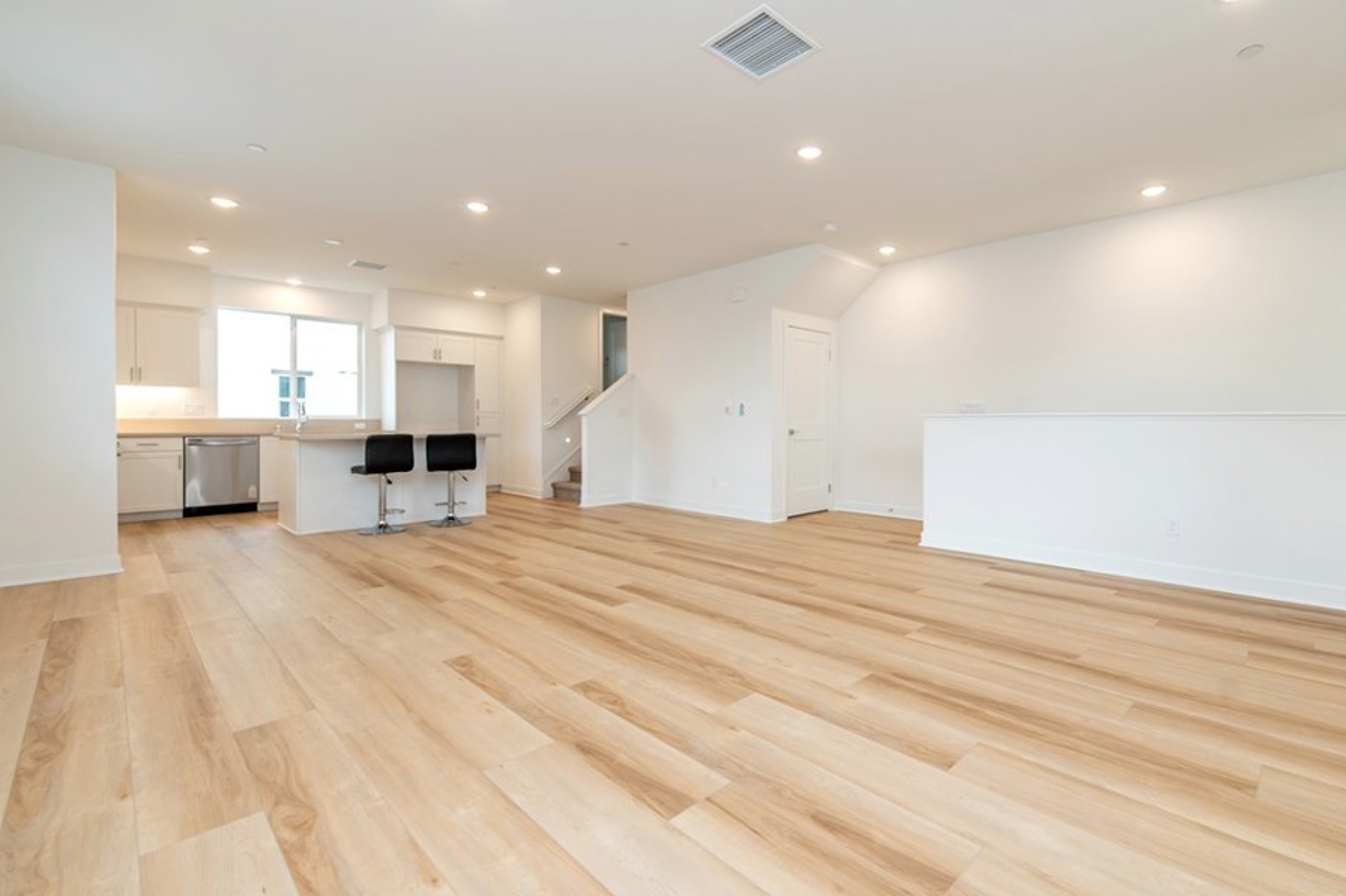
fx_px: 598
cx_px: 751
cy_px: 423
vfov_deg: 73.6
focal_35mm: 16
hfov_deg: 96.3
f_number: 4.5
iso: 200
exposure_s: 1/60
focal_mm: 14
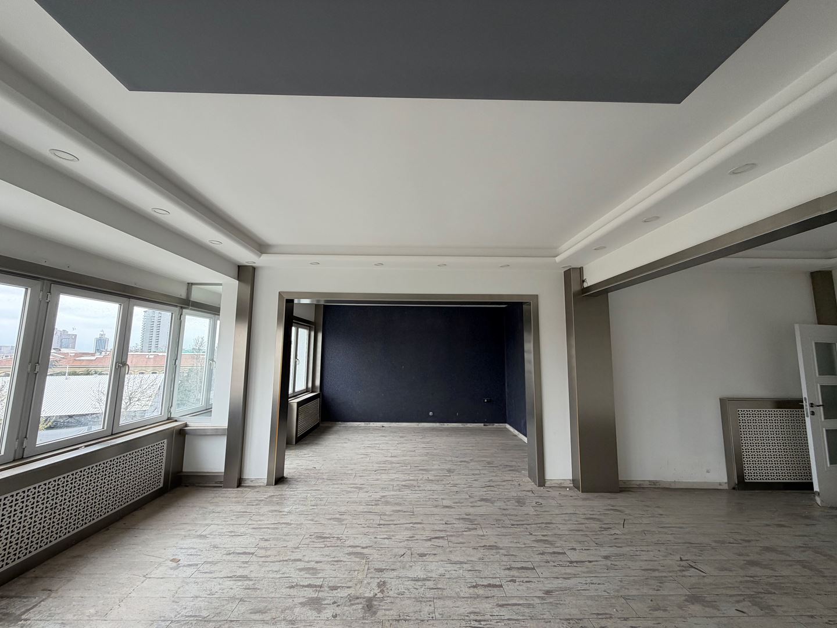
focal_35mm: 14
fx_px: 339
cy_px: 314
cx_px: 418
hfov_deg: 102.1
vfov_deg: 85.7
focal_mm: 2.22
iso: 64
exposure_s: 1/121
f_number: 2.2
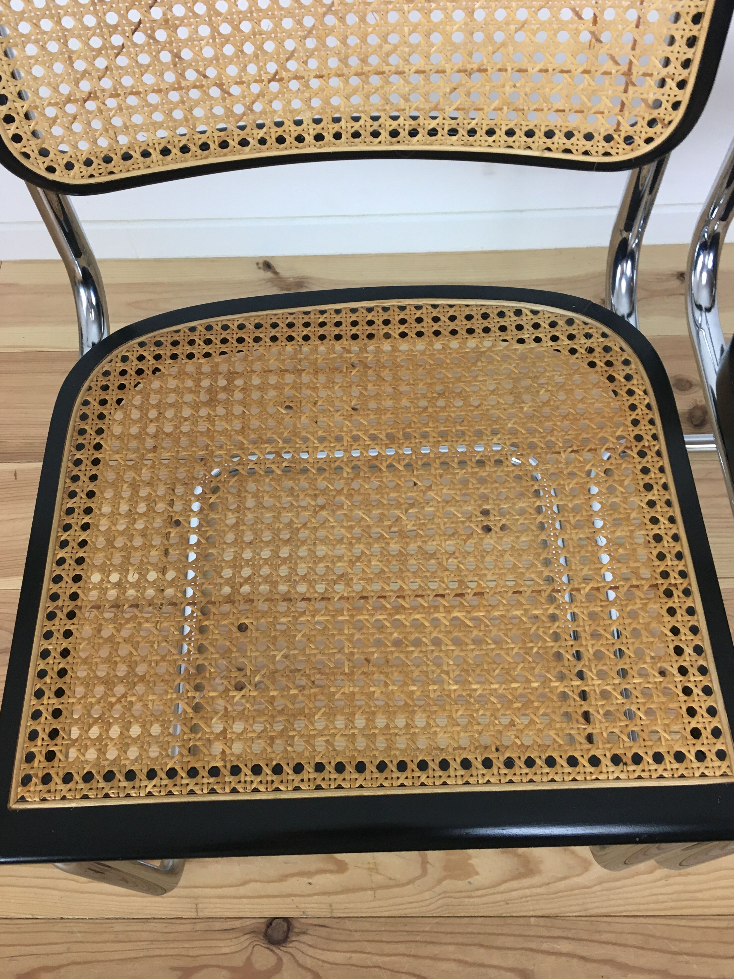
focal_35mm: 30
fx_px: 848
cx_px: 370
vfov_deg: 60.0
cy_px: 481
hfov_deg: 46.8
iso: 50
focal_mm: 4.15
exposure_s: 1/33
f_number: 2.2
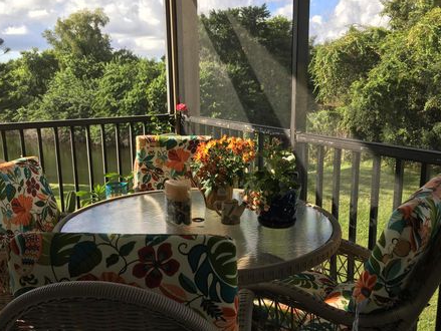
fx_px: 421
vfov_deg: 43.0
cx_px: 210
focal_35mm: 33
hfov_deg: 55.3
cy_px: 170
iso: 25
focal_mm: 4.15
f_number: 2.2
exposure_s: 1/450
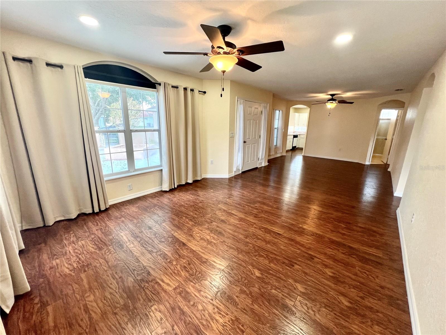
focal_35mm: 13
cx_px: 223
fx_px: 167
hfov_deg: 106.2
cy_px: 168
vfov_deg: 89.9
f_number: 1.8
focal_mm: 1.57
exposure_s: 1/120
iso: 200
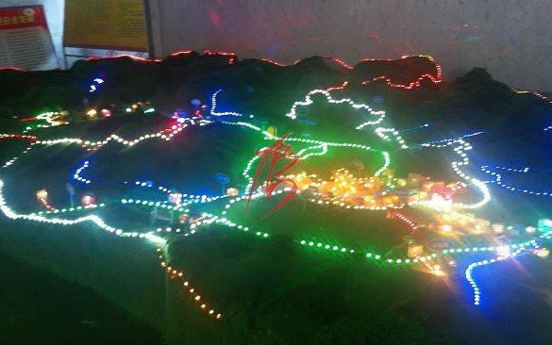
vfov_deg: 33.6
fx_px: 572
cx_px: 275
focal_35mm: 38
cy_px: 172
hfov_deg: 51.5
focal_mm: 3.85
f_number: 2.8
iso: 125
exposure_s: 1/15
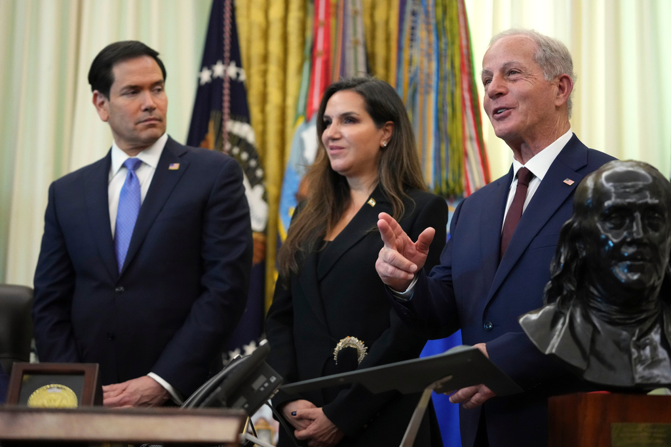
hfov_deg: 28.9
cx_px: 336
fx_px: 1304
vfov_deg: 19.4
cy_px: 224
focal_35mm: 70
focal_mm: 70
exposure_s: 1/400
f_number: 2.8
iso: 5000
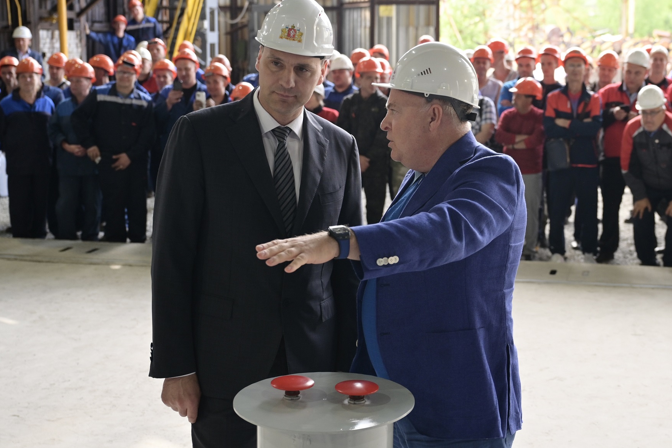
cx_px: 350
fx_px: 821
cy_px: 202
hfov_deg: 44.5
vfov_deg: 30.5
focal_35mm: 44
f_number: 3.5
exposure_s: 1/160
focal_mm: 40
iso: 400
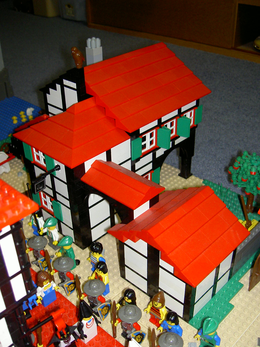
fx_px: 391
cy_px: 174
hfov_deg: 36.8
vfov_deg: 47.9
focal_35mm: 39
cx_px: 130
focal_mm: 8
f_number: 2.8
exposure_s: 1/59.5
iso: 100
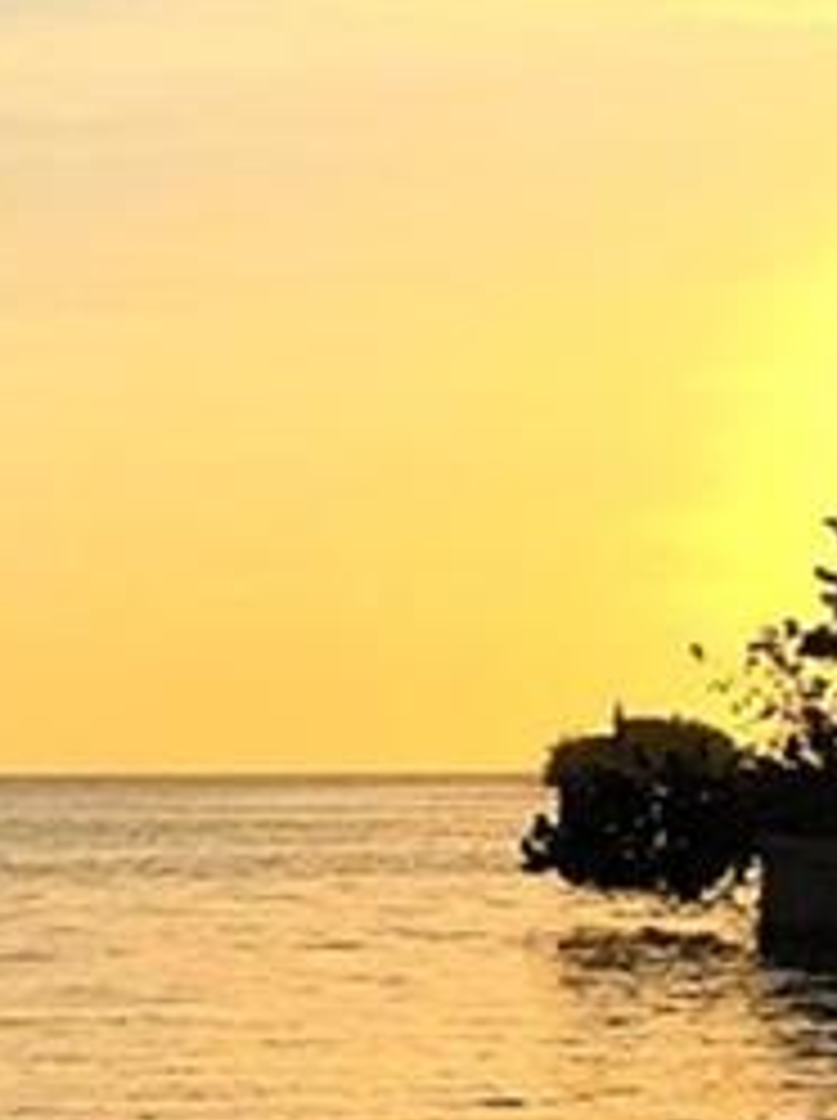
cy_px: 715
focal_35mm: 140
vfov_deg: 14.1
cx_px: -263
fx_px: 4525
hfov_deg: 10.3
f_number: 2.2
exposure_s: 1/2825
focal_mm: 4.15
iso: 32
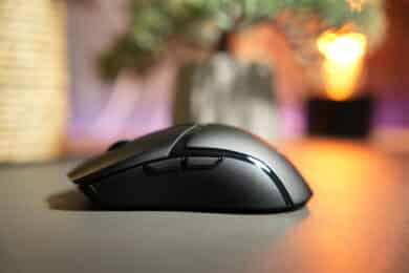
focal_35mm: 54
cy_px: 136
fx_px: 610
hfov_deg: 37.1
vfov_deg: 25.2
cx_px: 204
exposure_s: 1/60
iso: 200
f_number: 2.8
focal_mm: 53.7
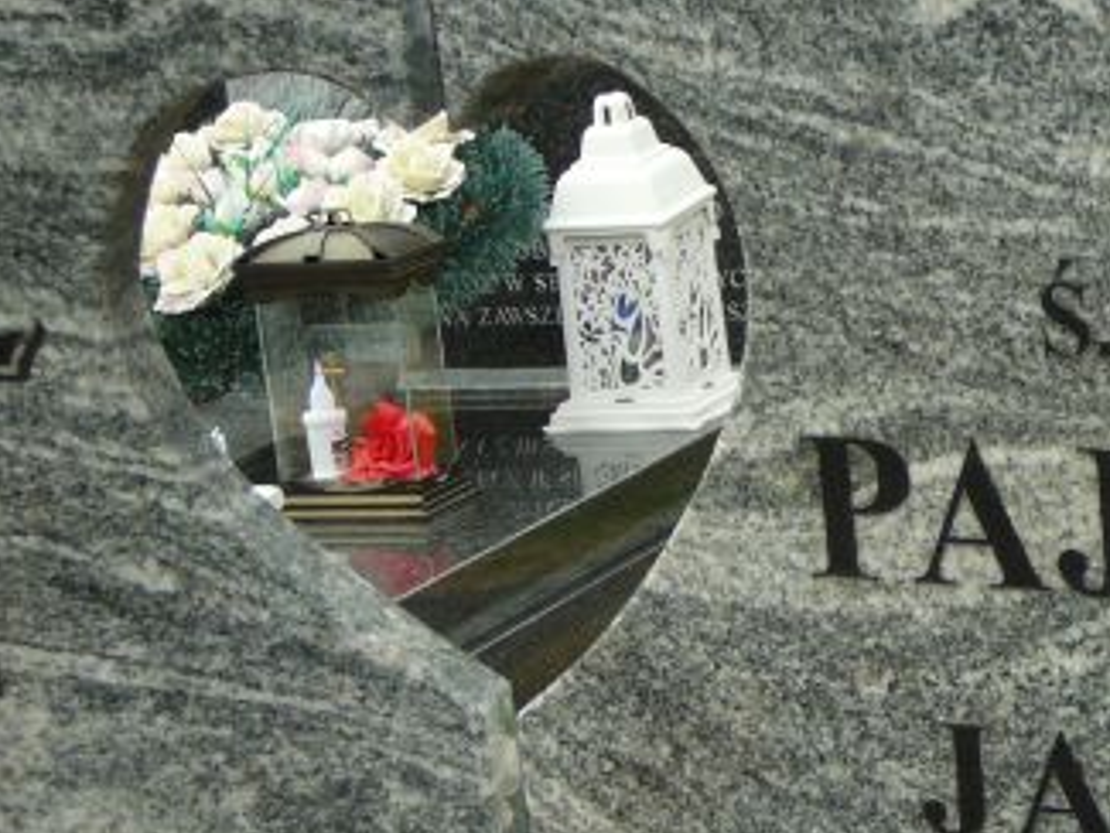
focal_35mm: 128
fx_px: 4106
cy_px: 649
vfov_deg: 11.6
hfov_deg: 15.2
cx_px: 1062
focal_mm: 9.7
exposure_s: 1/80
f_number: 3.6
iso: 80
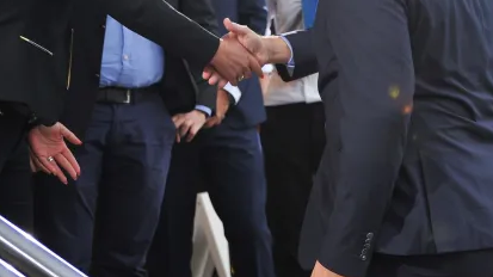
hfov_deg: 15.8
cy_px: -18
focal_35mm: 135
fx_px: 1764
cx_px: 371
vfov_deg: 8.9
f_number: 5.6
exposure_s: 1/320
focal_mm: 70
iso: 800
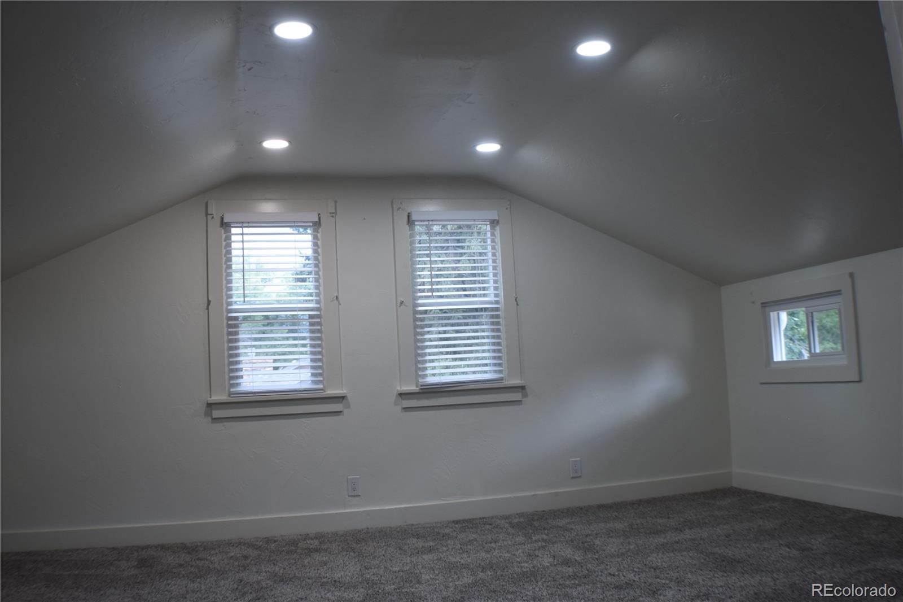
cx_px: 452
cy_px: 301
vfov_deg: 31.9
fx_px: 1053
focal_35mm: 42
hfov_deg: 46.4
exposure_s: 1/80
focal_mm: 28
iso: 400
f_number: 4.5
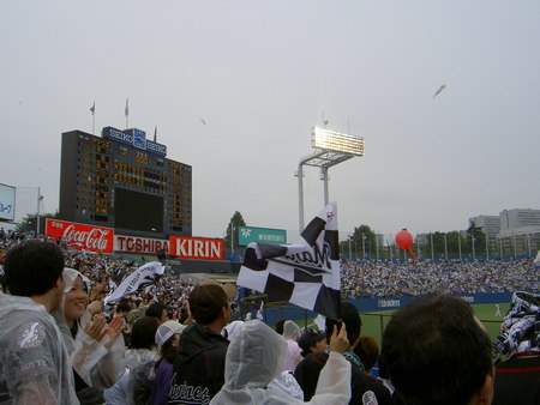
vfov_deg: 41.8
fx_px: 531
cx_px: 270
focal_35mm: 34
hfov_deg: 53.9
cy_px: 202
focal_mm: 5.6
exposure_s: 1/320
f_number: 4.7
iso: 100
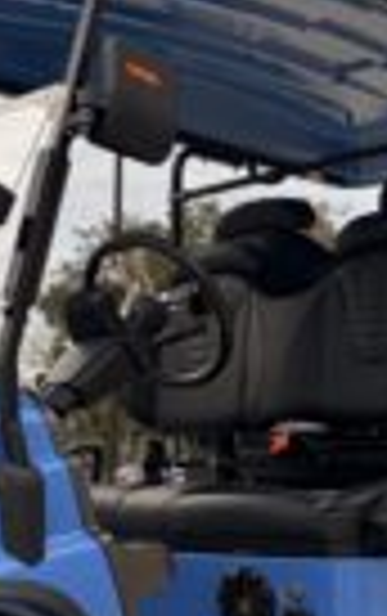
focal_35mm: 75
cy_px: 429
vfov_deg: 27.2
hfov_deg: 17.4
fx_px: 1262
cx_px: 108
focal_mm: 5.96
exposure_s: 1/404
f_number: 1.6
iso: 50
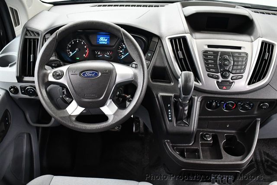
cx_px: 138
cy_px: 92
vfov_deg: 37.0
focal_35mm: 36
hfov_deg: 53.1
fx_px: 277
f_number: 3.5
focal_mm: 18
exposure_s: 1/80
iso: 3200
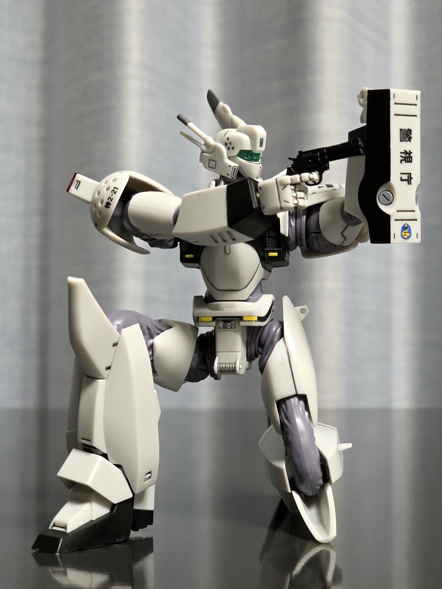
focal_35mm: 69
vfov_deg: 28.2
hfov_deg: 21.3
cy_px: 294
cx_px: 221
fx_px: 1175
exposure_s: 1/60.2
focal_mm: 7.9
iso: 320
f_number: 2.4
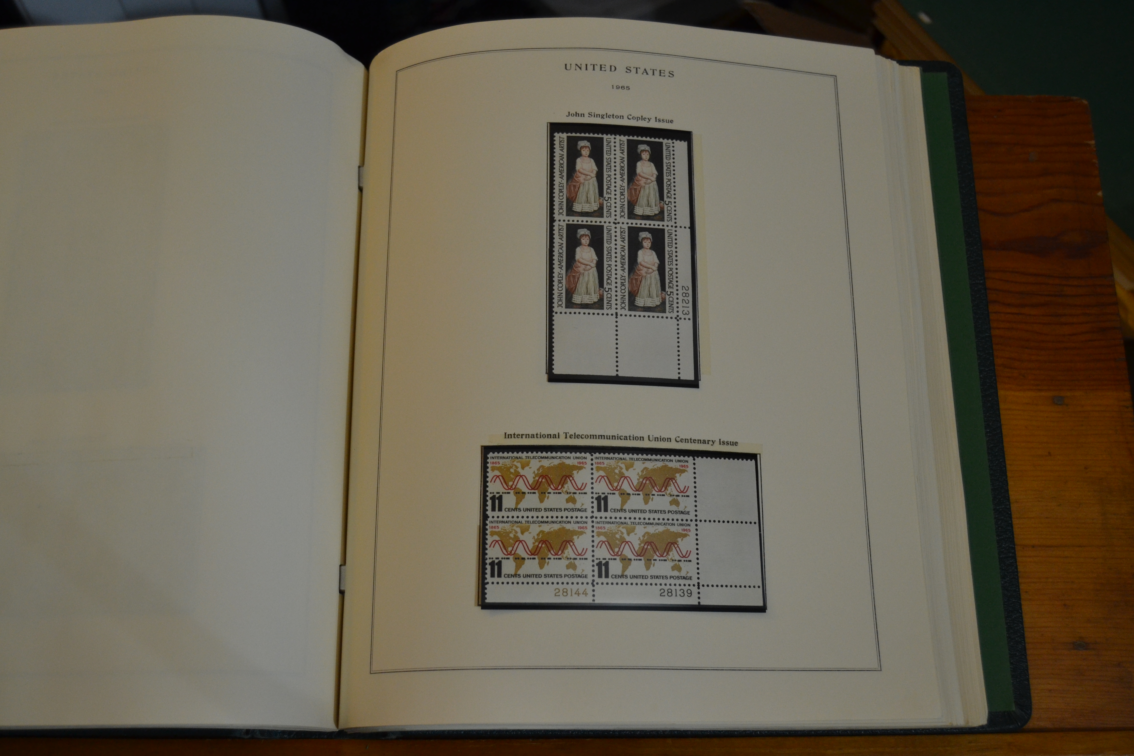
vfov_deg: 34.2
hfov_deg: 49.6
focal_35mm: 39
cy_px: 378
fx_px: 1228
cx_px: 567
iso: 900
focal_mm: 26
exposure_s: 1/60
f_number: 4
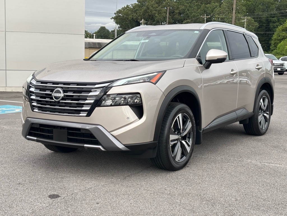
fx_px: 431
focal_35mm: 52
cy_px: 108
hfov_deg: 36.8
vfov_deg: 28.0
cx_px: 144
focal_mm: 5.96
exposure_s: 1/384
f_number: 1.6
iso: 32
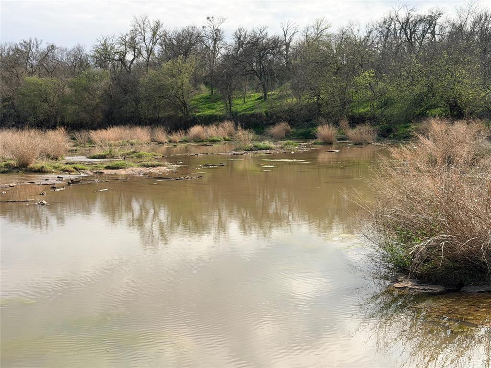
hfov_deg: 39.7
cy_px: 184
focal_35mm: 48
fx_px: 681
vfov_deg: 30.3
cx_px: 246
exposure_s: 1/3704
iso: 64
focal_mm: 6.76
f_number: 1.78
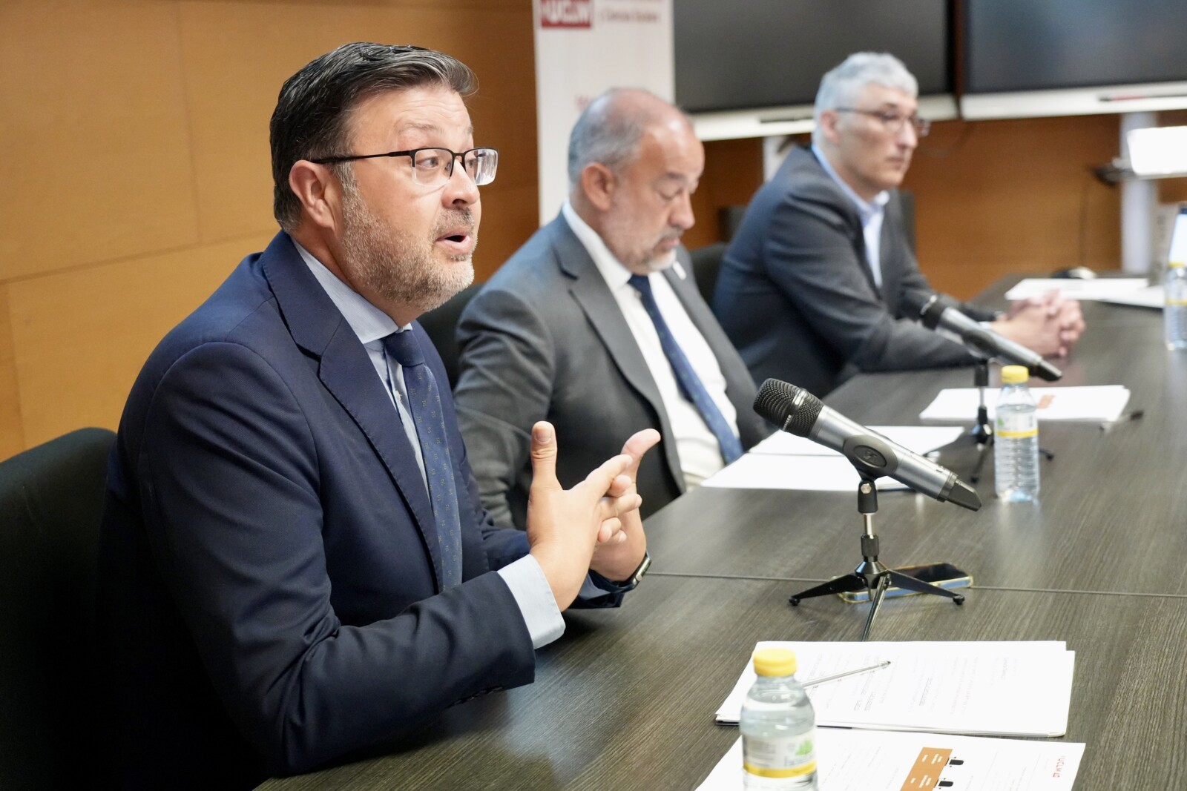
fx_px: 1748
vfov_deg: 25.5
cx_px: 594
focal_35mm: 53
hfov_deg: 37.5
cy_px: 396
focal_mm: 53
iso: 8000
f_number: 4
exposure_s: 1/200
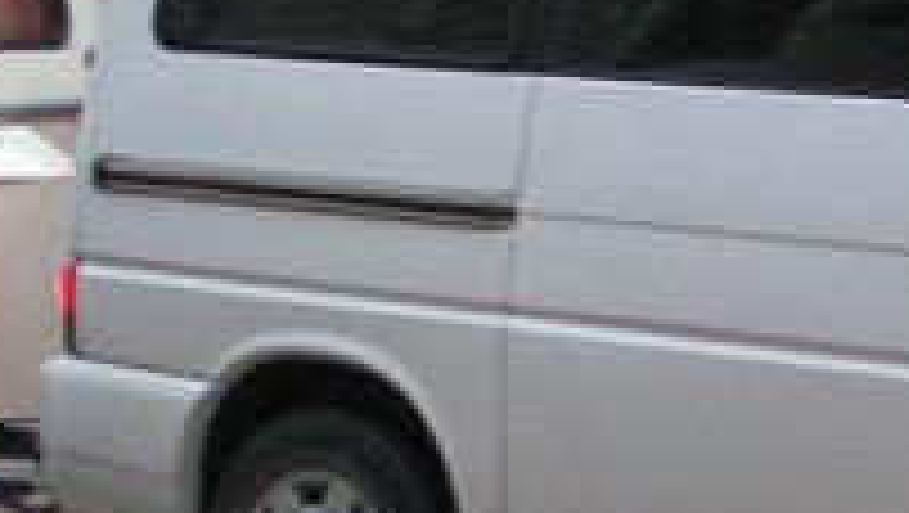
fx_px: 4053
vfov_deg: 7.2
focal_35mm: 168
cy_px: 272
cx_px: 518
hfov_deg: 12.8
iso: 200
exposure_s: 1/10
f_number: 2.8
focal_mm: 5.8
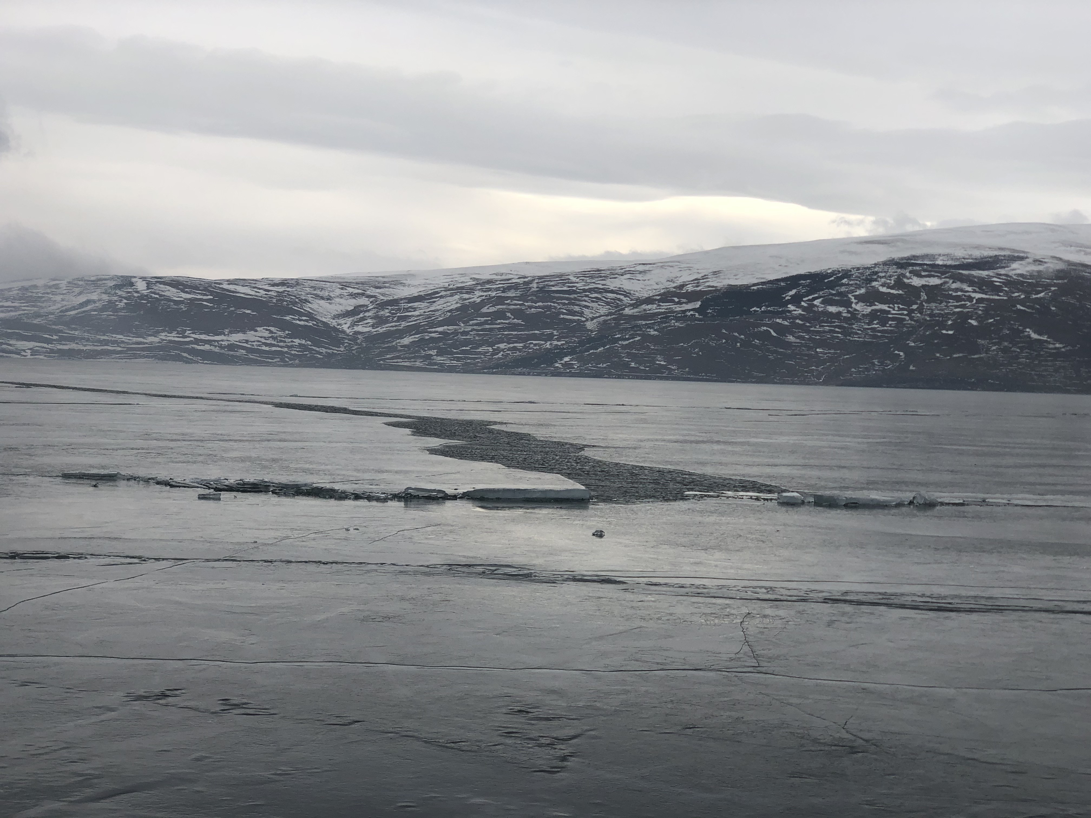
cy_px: 409
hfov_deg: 36.8
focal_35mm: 52
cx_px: 546
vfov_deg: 28.0
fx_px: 1639
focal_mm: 6
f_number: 2.4
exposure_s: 1/979
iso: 16
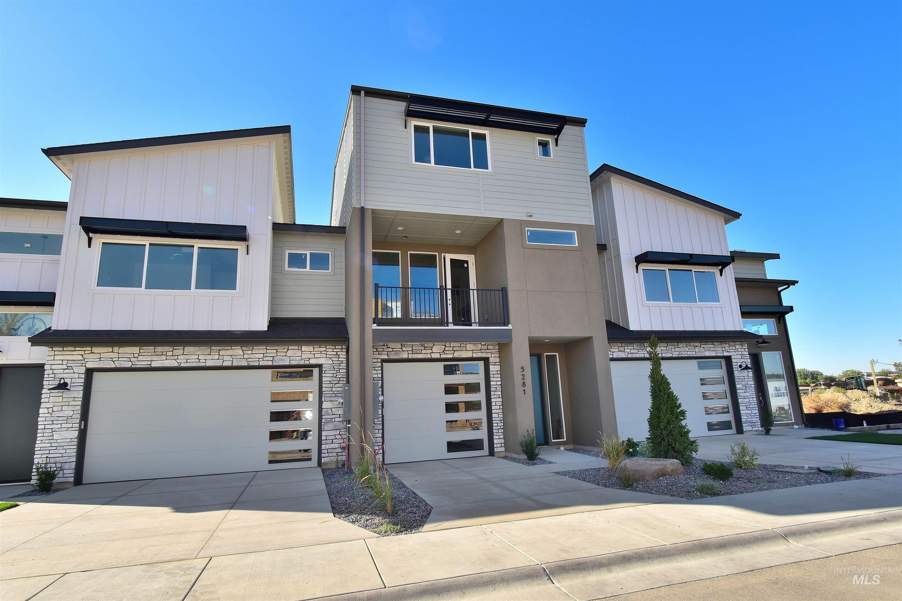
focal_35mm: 20
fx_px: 489
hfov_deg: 85.4
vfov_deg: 63.2
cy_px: 300
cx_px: 451
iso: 200
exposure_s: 1/200
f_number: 11
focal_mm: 13
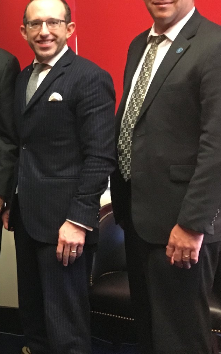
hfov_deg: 14.8
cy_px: 124
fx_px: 732
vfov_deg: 27.0
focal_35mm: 76
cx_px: -188
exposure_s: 1/20
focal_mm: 4.15
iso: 200
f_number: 2.2
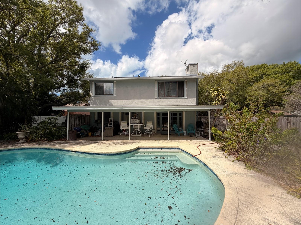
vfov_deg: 85.7
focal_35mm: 14
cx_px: 150
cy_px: 112
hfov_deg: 102.1
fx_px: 122
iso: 20
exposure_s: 1/1464
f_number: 2.2
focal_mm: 2.22
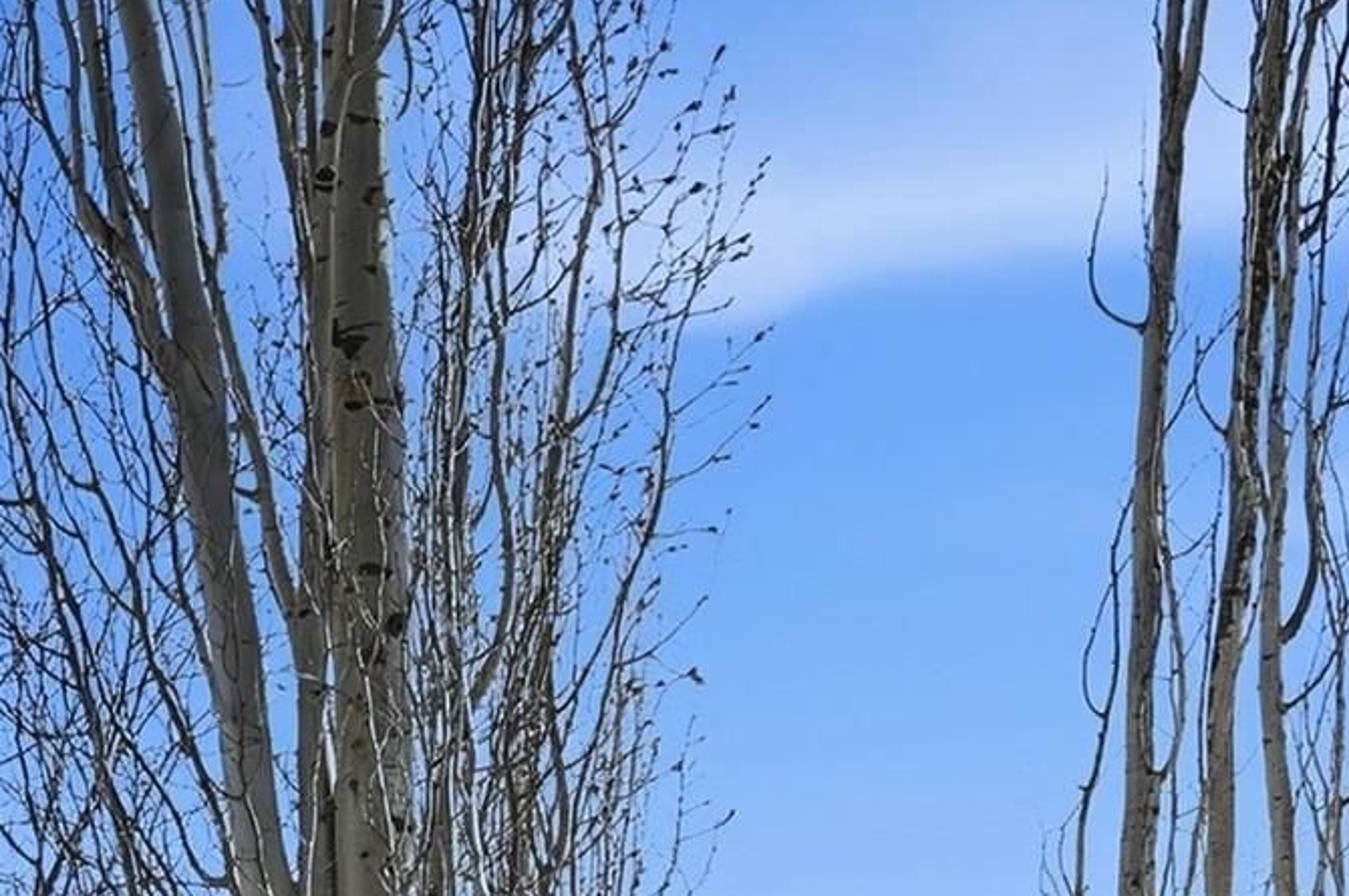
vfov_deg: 15.2
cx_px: -435
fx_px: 2919
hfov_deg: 23.0
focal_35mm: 78
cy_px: 1594
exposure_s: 1/1600
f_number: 8
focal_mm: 17
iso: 100
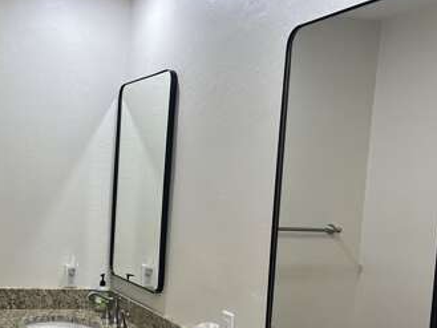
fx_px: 682
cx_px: 64
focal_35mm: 54
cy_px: 243
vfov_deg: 26.7
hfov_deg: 34.0
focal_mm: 5.1
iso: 100
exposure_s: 1/120
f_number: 1.6
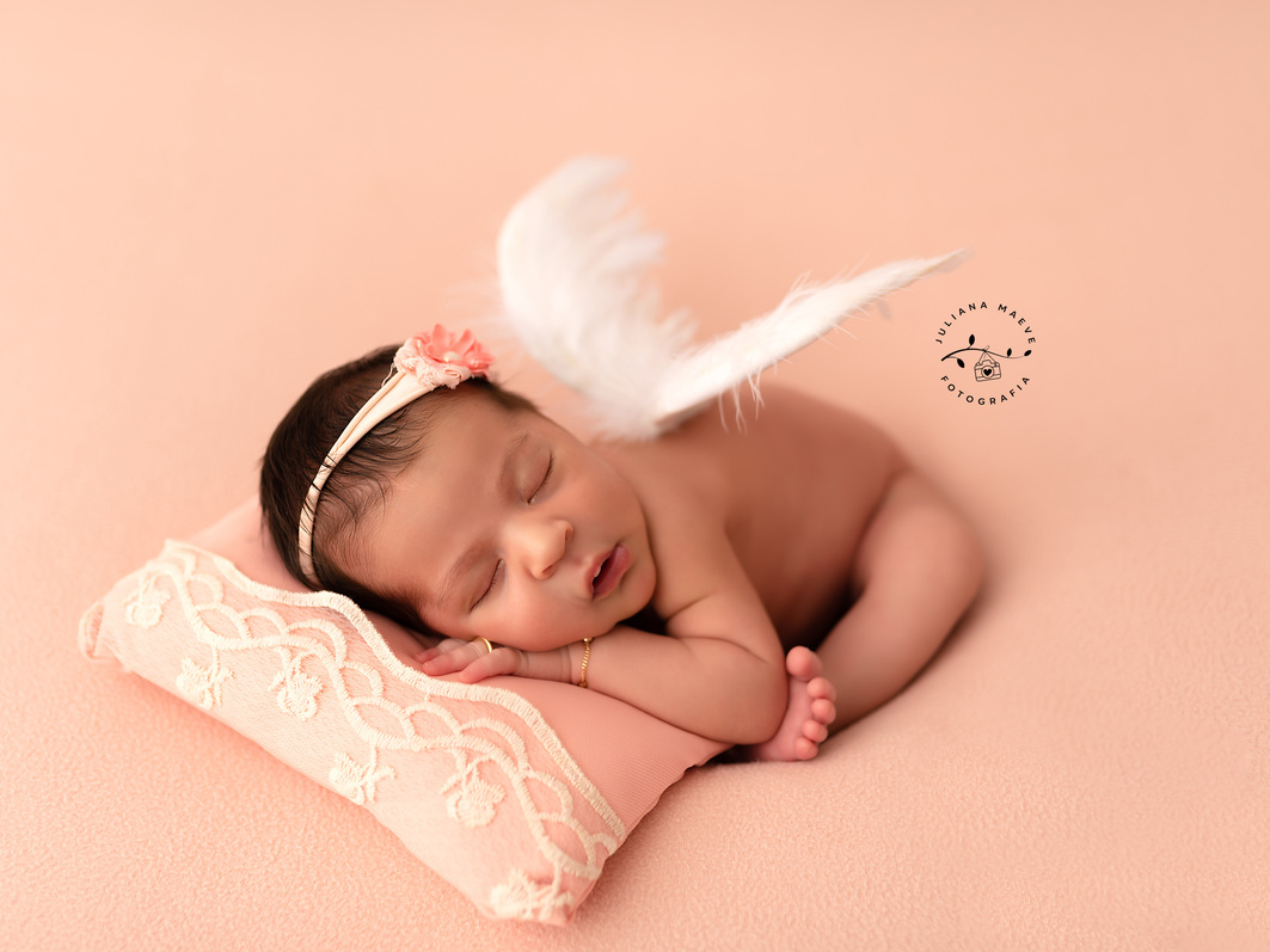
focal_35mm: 38
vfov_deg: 37.7
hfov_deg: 48.9
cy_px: 477
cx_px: 584
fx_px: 1394
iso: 100
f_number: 2
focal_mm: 35
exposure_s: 1/160
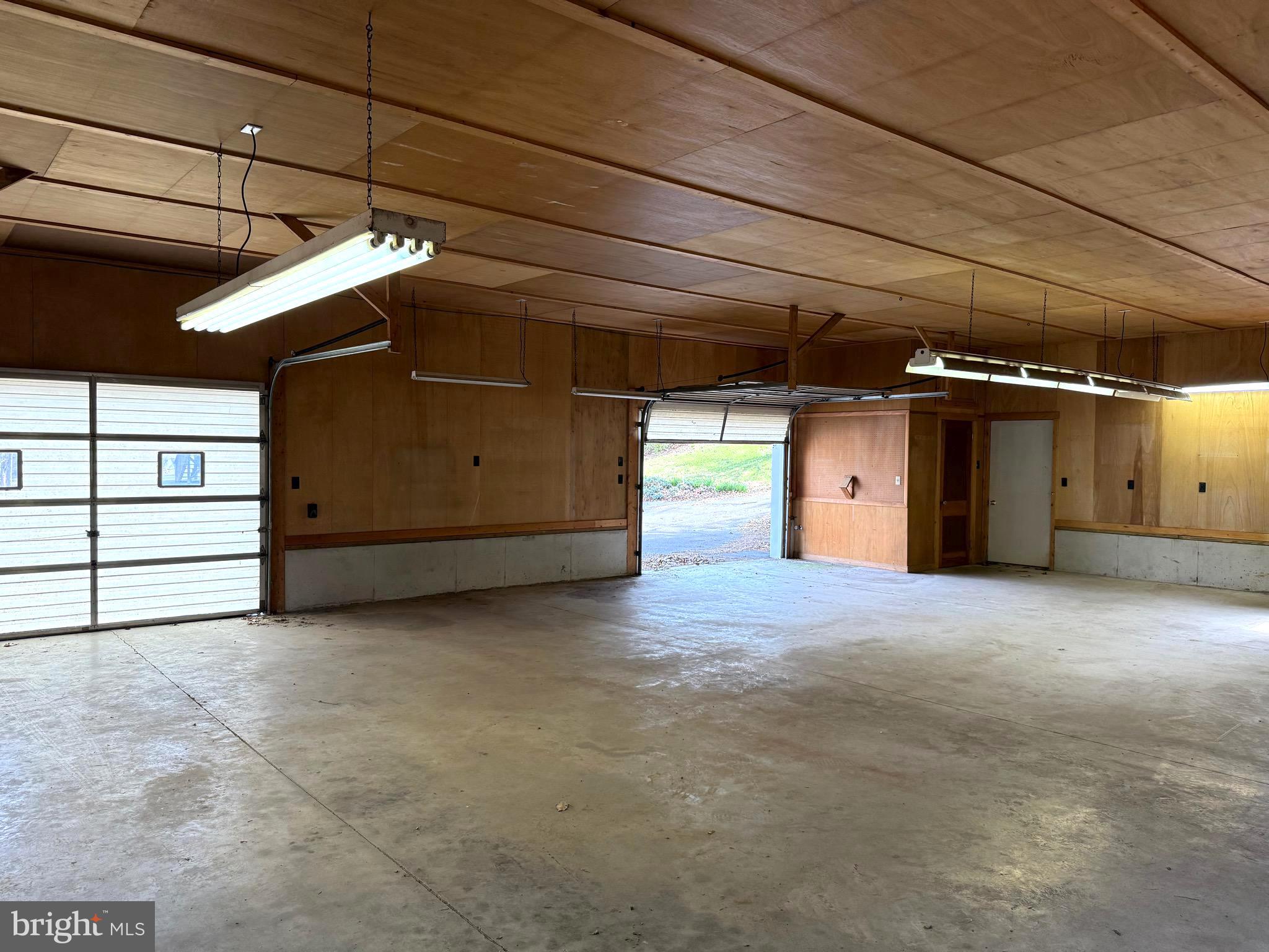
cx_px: 634
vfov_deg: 56.8
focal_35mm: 24
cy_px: 476
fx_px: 880
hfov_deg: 71.6
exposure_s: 1/180
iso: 200
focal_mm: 6.76
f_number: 1.78
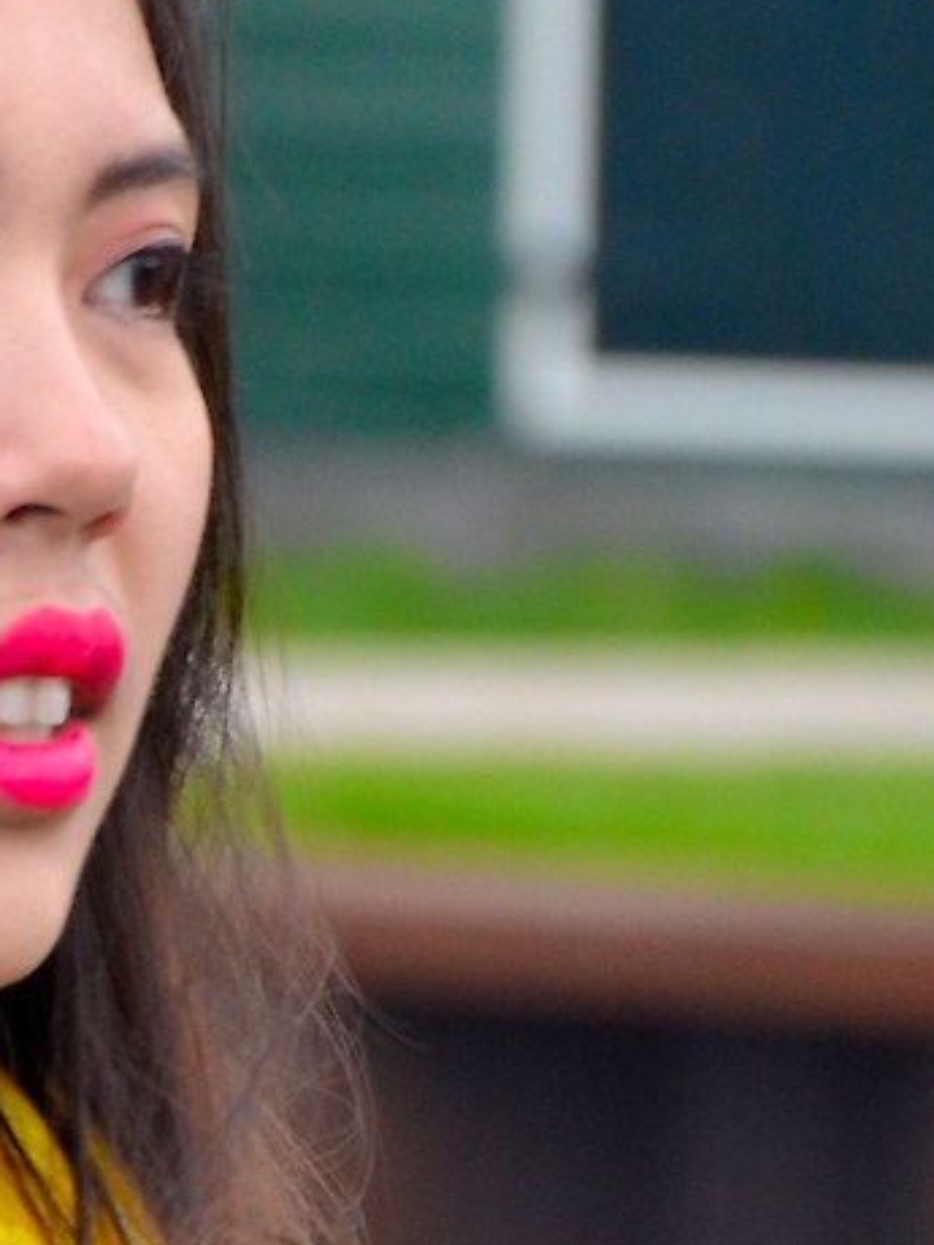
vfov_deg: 2.5
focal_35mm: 789
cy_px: 683
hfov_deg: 1.9
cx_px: -157
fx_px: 28367
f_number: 5.6
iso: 400
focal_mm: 105
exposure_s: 1/90
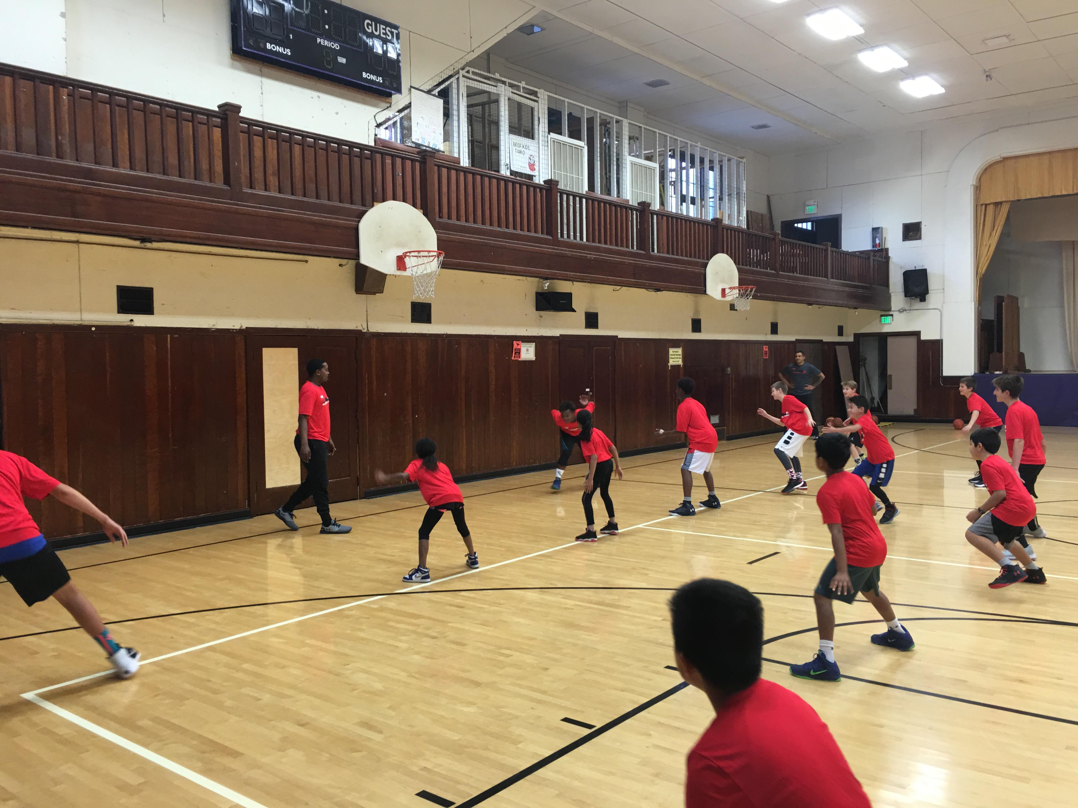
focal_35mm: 29
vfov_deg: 48.2
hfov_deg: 61.7
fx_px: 903
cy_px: 404
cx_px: 539
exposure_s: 1/15
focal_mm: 4.15
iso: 32
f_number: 2.2
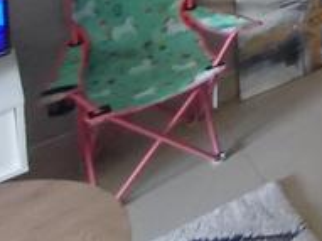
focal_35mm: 67
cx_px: 617
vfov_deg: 16.1
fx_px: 623
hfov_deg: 19.4
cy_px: -263
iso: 400
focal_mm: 1.64
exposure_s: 1/25
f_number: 2.2
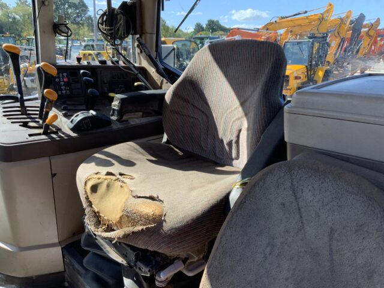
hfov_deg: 61.7
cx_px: 192
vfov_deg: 48.2
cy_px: 144
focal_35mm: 29
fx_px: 322
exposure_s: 1/327
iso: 16
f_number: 1.8
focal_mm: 3
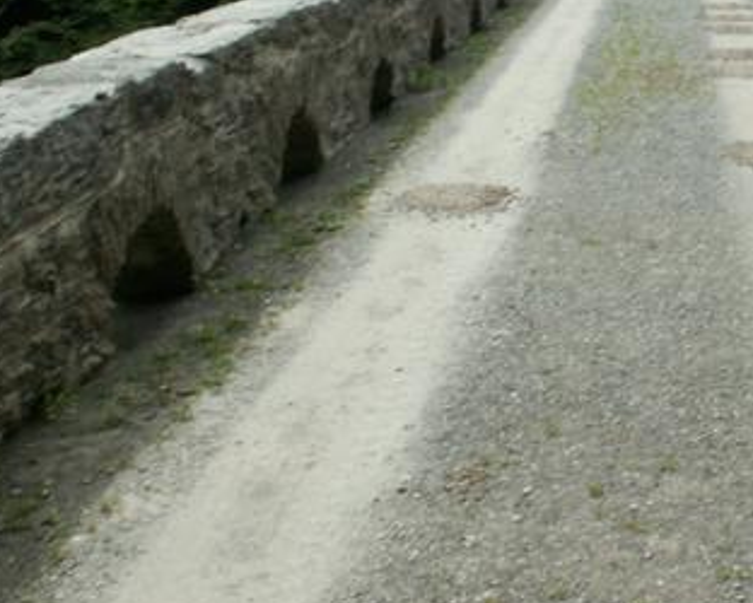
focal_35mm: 70
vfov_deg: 21.4
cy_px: 58
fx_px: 1561
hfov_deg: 26.4
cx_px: 640
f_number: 8
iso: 50
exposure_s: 1/50
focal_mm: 5.86
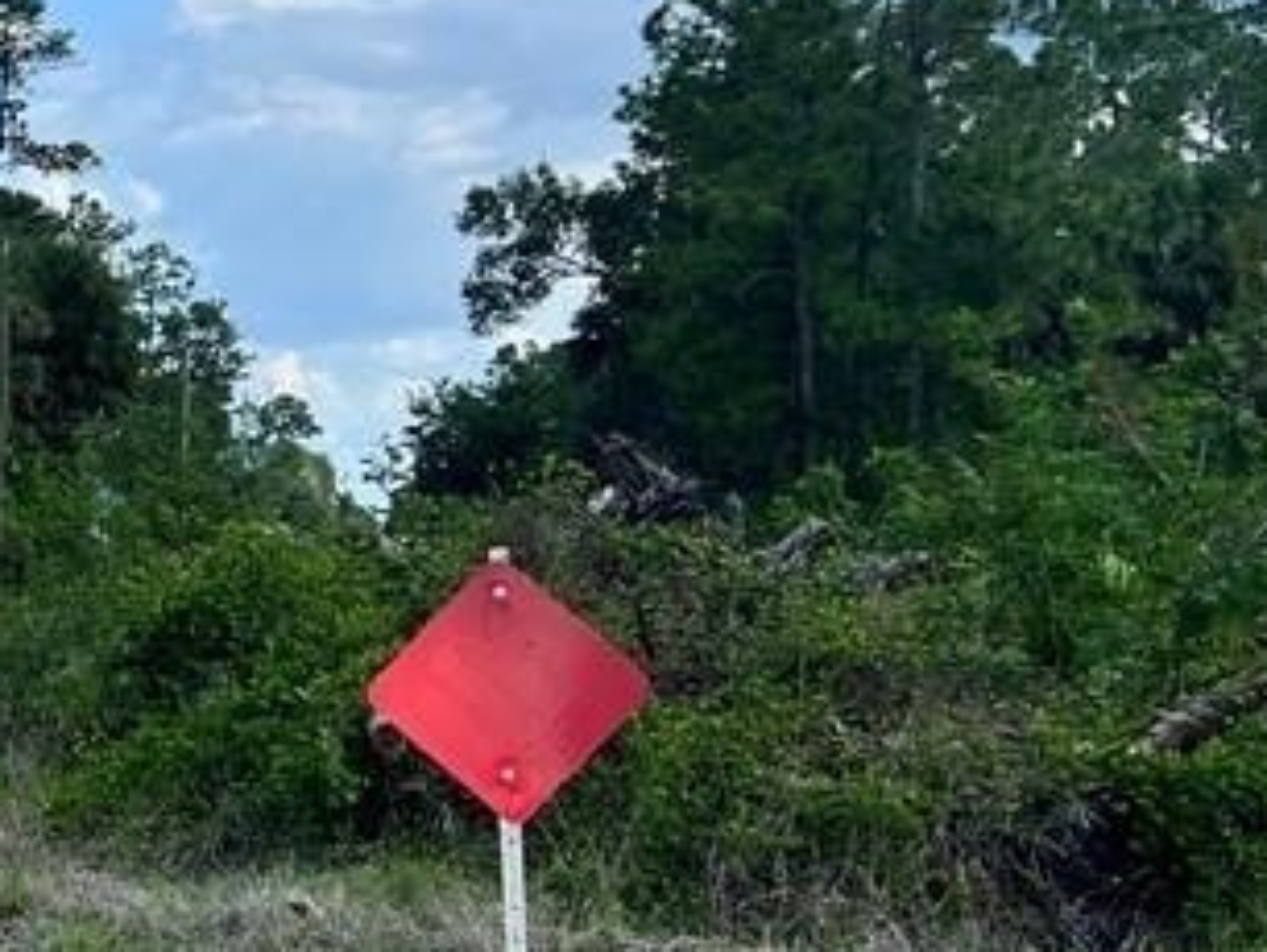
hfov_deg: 19.3
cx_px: -700
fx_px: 3187
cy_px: 472
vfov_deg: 17.0
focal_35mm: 87
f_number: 1.5
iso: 50
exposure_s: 1/2994
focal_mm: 5.7
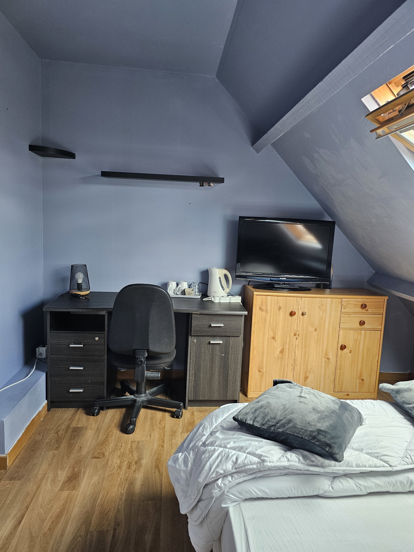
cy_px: 276
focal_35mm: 23
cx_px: 207
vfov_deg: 73.9
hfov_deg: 58.9
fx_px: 367
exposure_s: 1/142
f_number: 1.7
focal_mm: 6.3
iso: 250
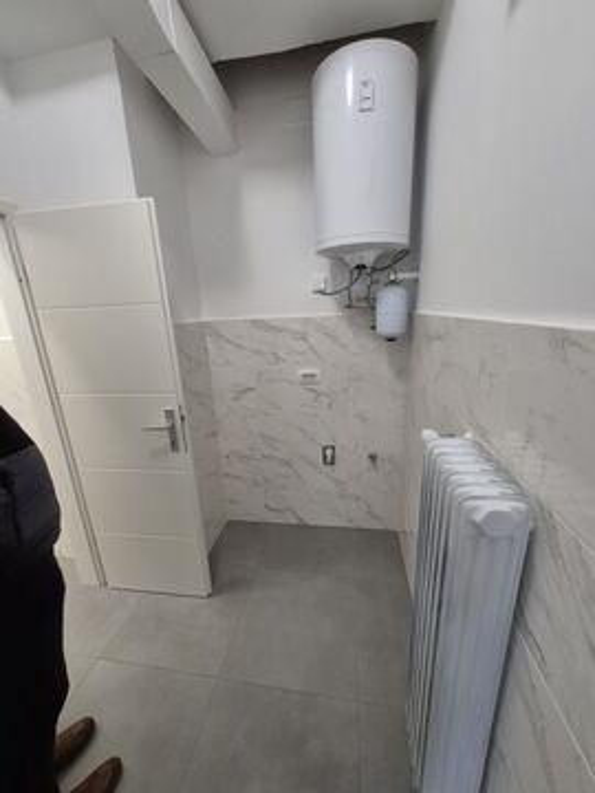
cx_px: 298
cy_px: 396
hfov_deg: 89.9
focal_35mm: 13
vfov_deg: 106.2
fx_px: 298
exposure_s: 1/50
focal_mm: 1.74
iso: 320
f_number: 2.2
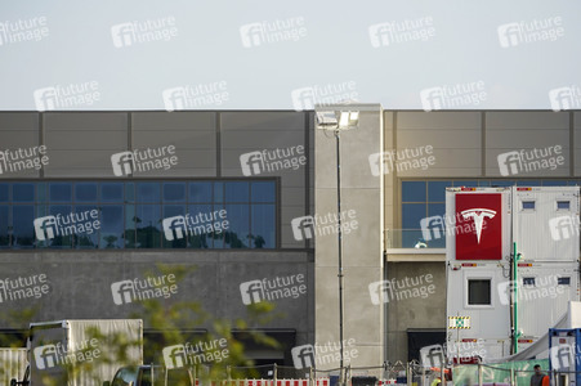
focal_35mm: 374
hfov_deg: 5.5
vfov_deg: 3.7
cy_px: 193
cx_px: 290
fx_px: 6031
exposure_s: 1/1000
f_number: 8
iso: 640
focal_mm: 374
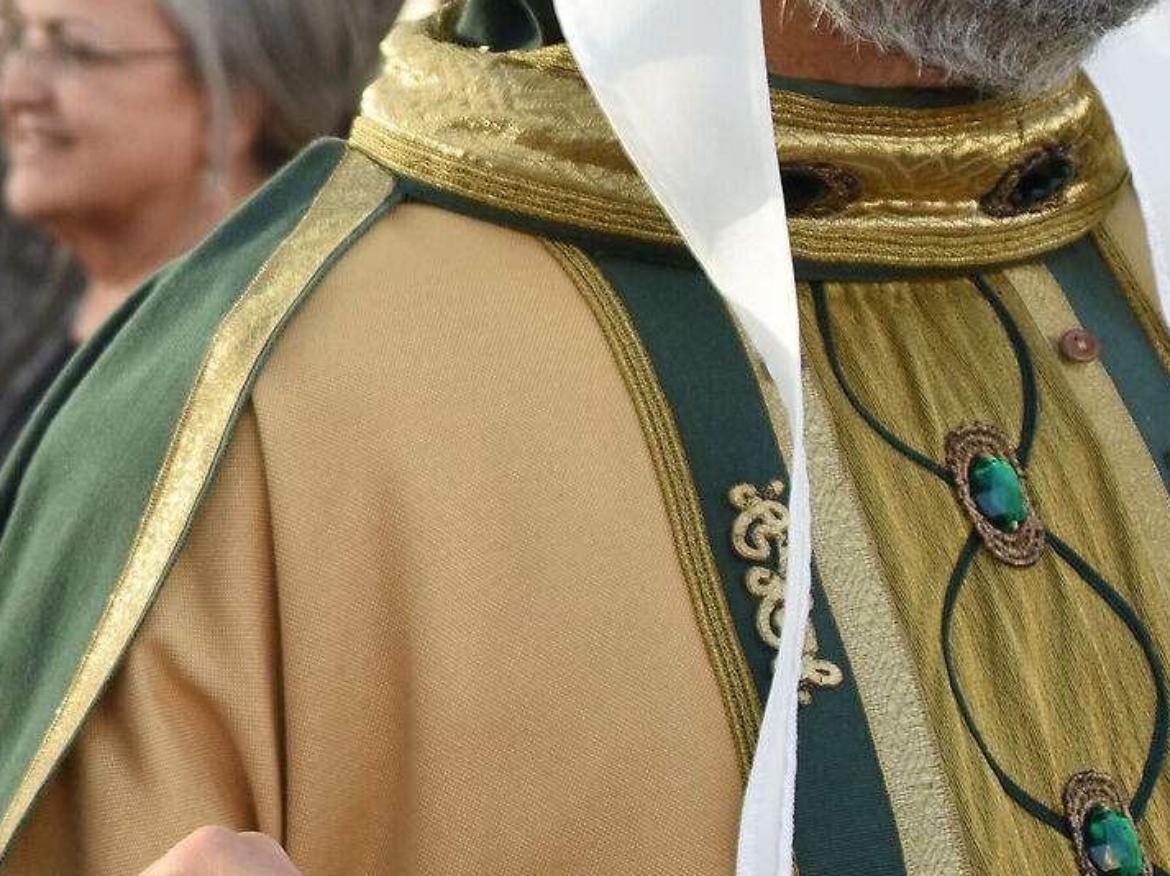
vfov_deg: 7.3
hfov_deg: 9.6
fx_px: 6892
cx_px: -174
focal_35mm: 204
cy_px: 180
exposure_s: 1/125
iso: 320
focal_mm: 42
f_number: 5.6
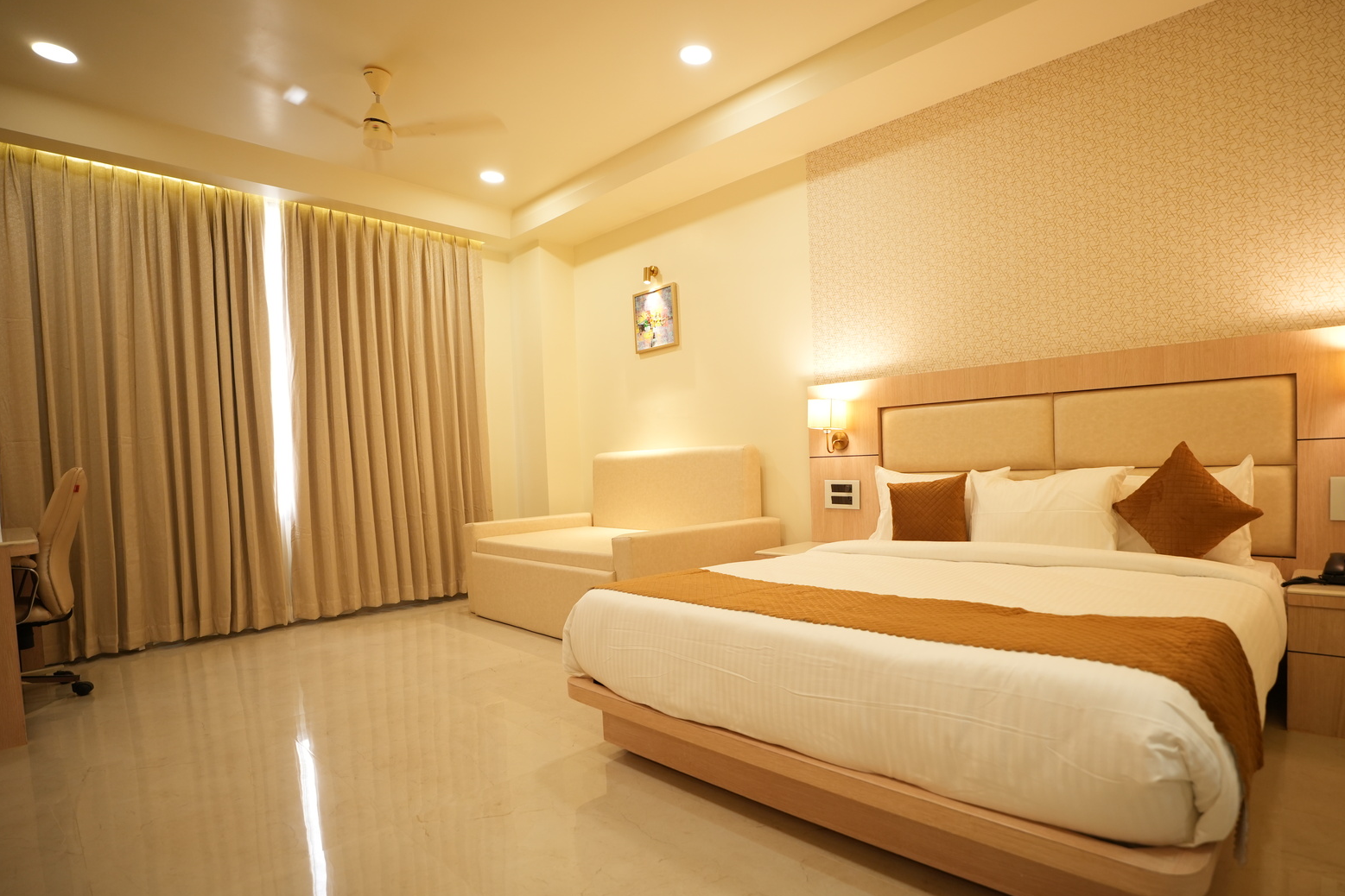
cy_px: 494
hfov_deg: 89.6
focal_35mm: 18
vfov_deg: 67.2
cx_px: 754
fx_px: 672
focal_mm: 16
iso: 640
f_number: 2.8
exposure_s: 1/100
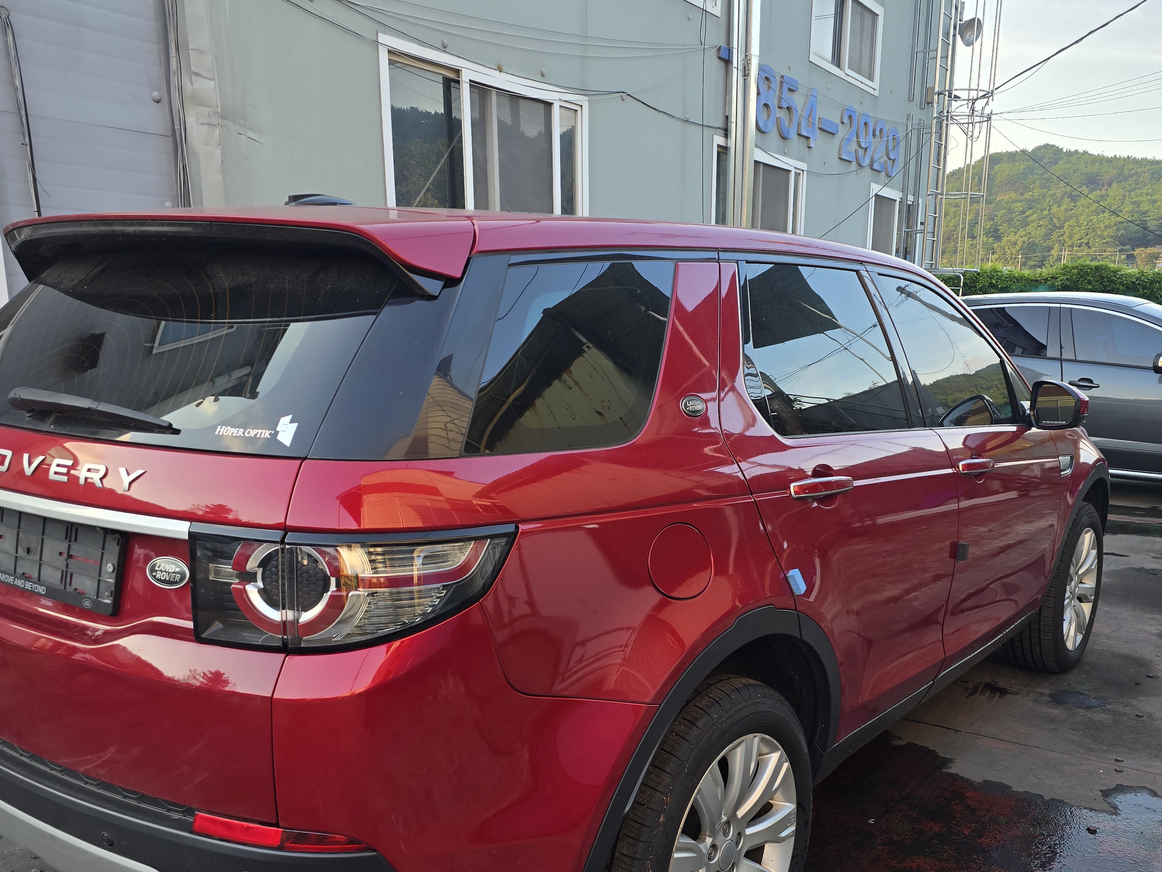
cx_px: 690
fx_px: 1041
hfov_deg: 57.9
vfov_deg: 44.9
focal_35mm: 31
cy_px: 564
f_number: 1.7
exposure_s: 1/180
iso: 40
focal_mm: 6.3
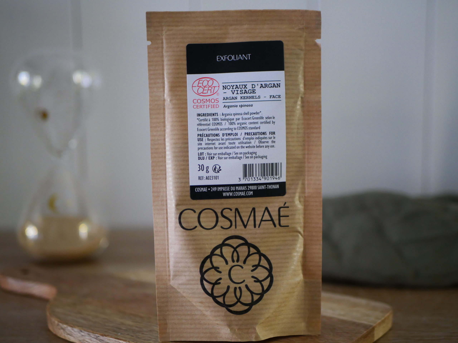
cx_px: 229
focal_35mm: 50
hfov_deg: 38.2
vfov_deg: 29.1
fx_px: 662
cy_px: 172
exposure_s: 1/500
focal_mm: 25
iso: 1250
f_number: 1.7
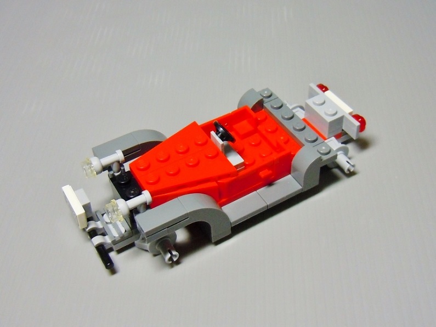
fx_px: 378
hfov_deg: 60.0
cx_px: 218
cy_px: 164
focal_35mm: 30
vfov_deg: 46.8
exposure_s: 1/30
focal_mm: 5.4
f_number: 3.5
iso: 200
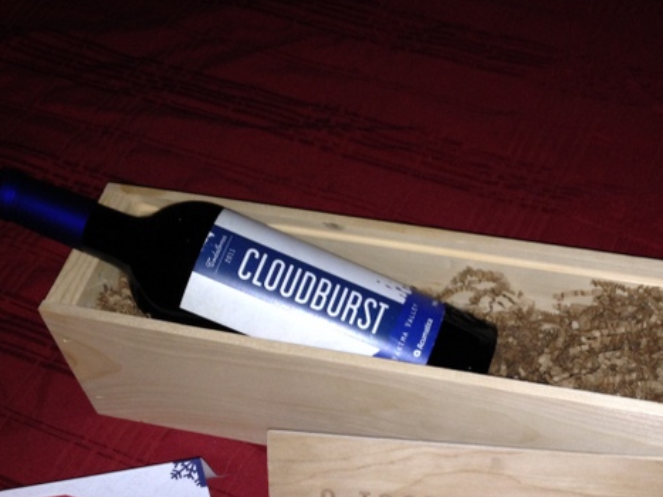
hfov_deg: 32.0
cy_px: 412
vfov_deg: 24.0
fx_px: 1149
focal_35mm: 60
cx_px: 416
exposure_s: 1/16
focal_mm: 4.28
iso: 64
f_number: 2.4
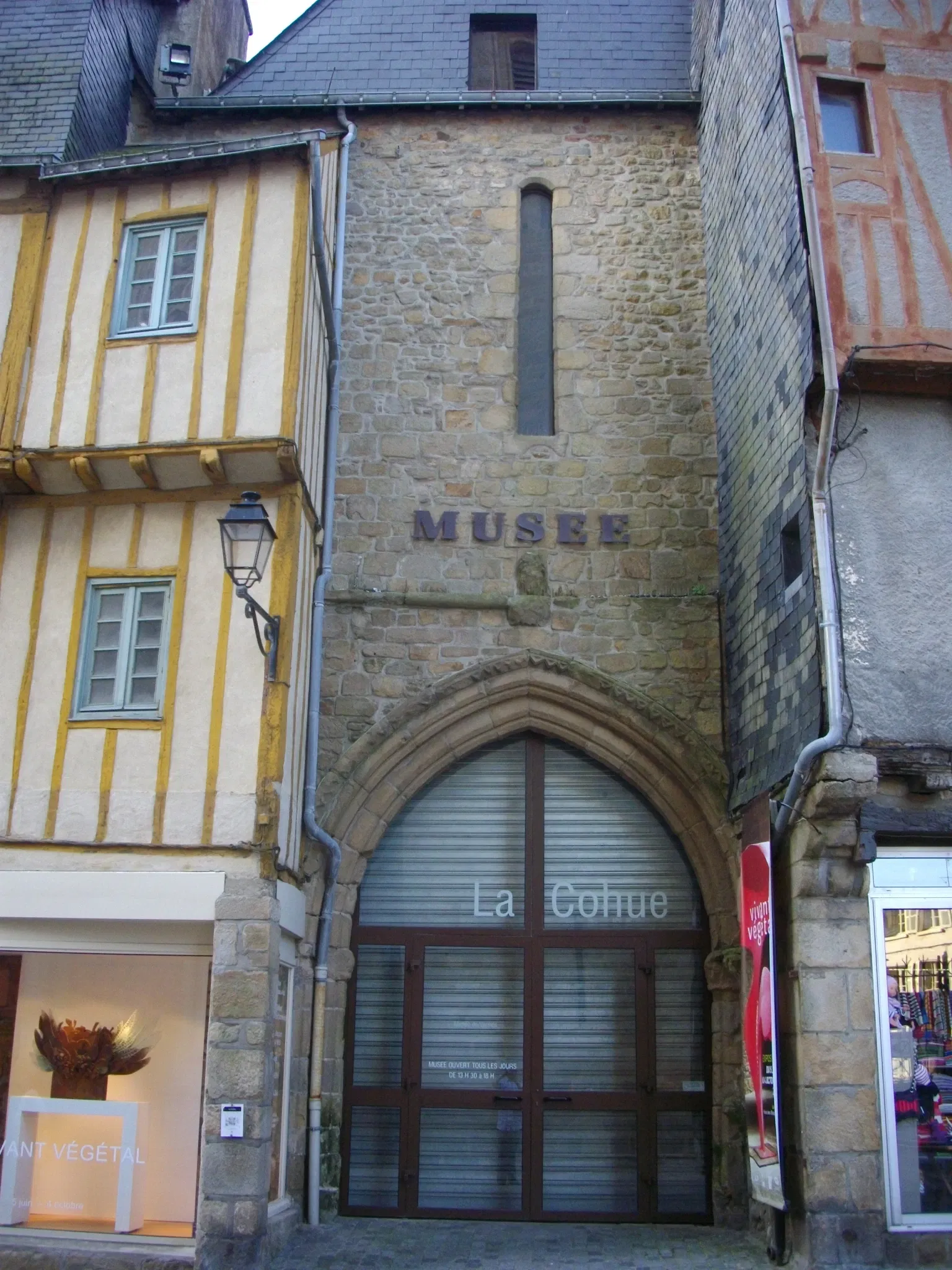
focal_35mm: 37
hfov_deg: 38.7
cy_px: 635
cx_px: 476
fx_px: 1357
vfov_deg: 50.1
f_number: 2.8
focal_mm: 6.2
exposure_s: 1/100
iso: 200
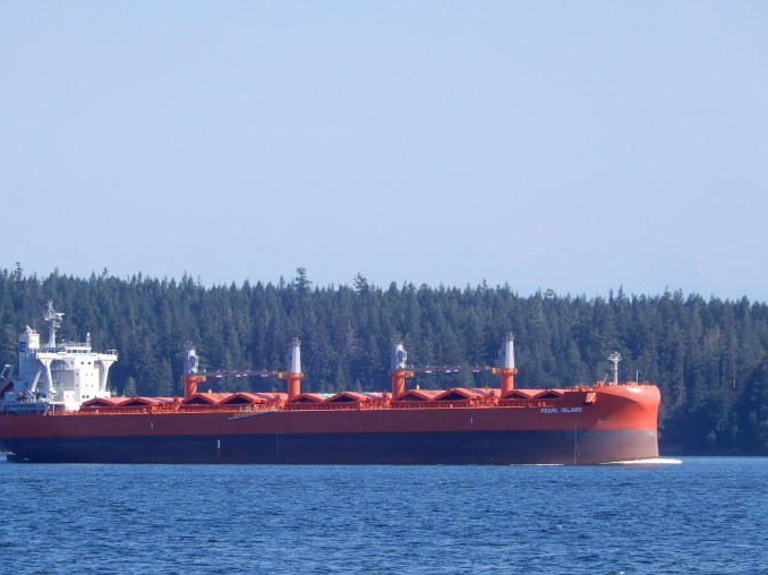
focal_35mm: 236
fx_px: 5234
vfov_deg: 6.3
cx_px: 319
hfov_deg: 8.4
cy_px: 329
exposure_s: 1/320
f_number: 5.6
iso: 80
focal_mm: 35.7
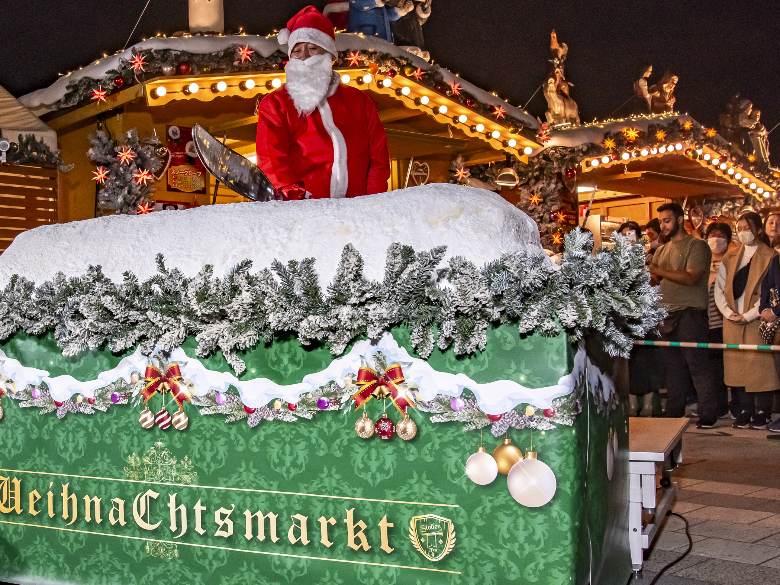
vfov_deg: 43.0
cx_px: 241
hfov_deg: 53.9
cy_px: 292
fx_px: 744
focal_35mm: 33
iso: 640
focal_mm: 24
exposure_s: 1/80
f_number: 6.3
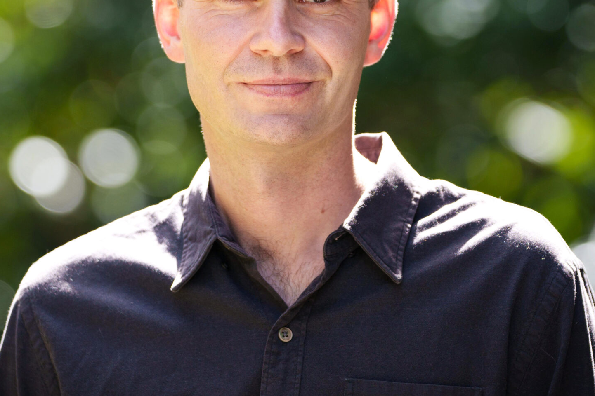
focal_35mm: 261
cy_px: 129
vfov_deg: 5.3
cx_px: 266
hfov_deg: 7.9
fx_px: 4313
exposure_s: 1/640
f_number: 2.8
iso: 250
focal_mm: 147
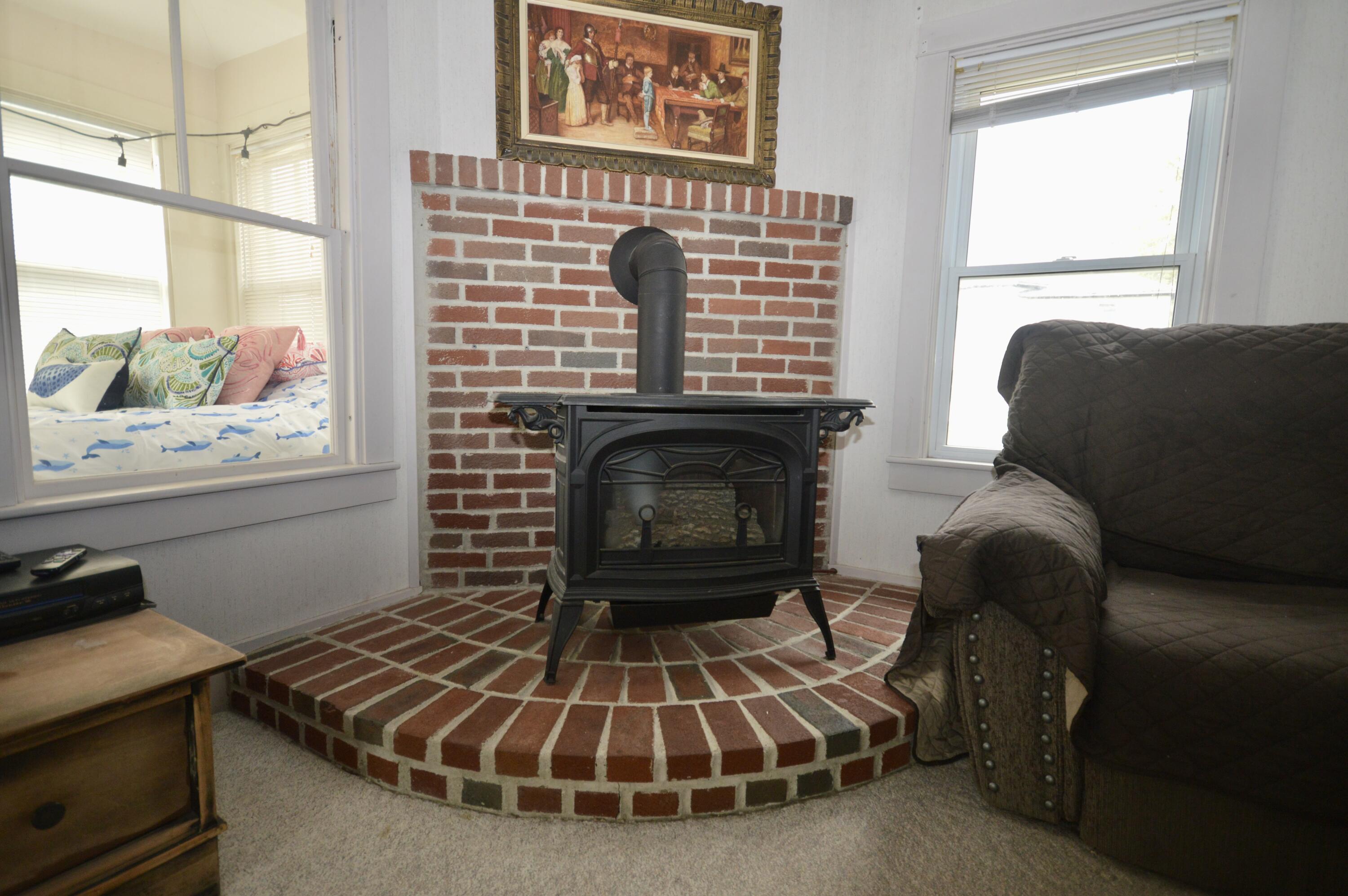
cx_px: 674
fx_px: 645
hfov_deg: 92.5
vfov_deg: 69.5
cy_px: 448
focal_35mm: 17
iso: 560
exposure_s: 1/60
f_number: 4.2
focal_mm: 11.5
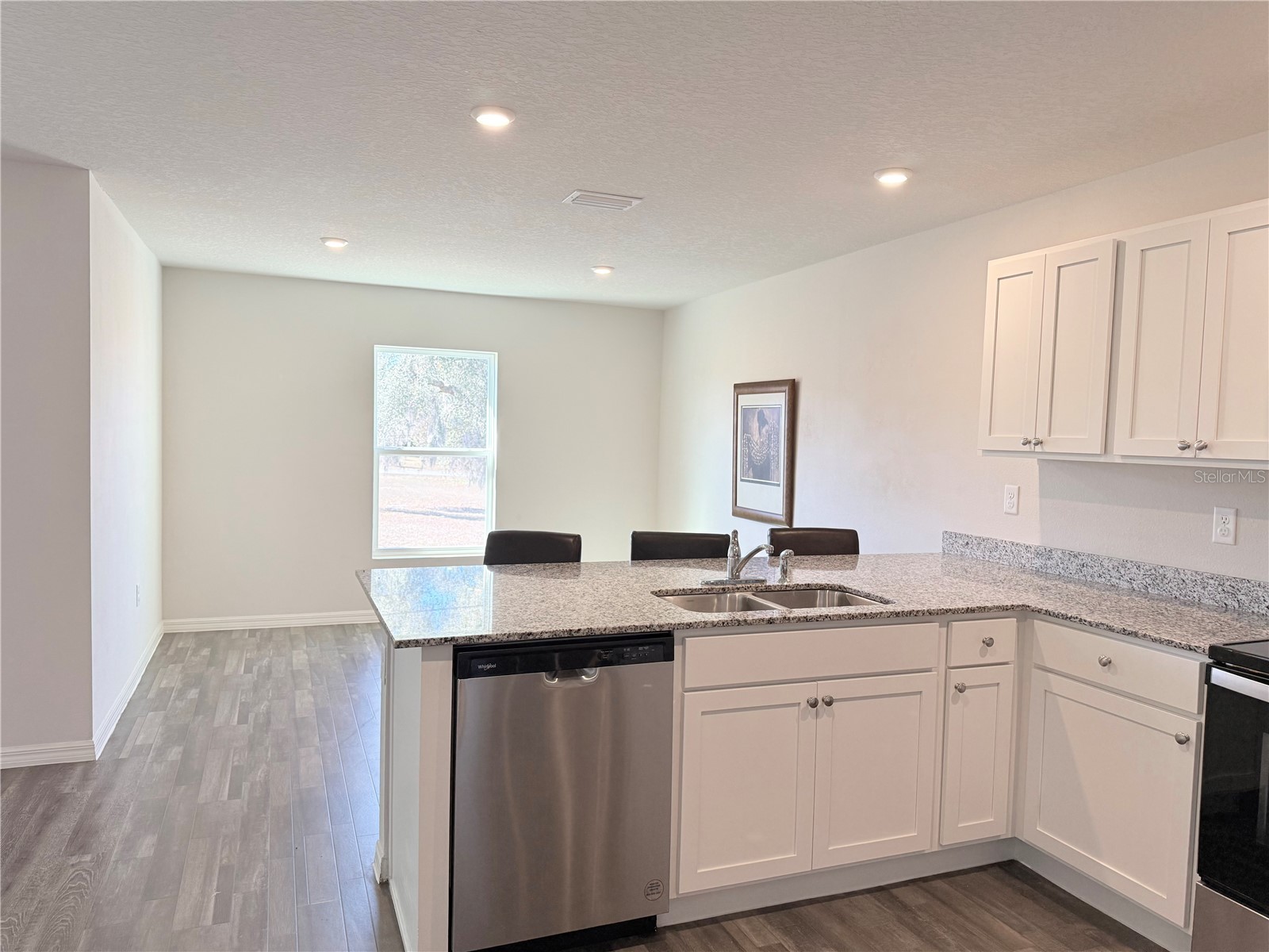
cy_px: 476
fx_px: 880
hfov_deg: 71.6
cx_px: 634
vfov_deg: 56.8
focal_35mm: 24
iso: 160
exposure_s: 1/155
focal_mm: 6.76
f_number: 1.78
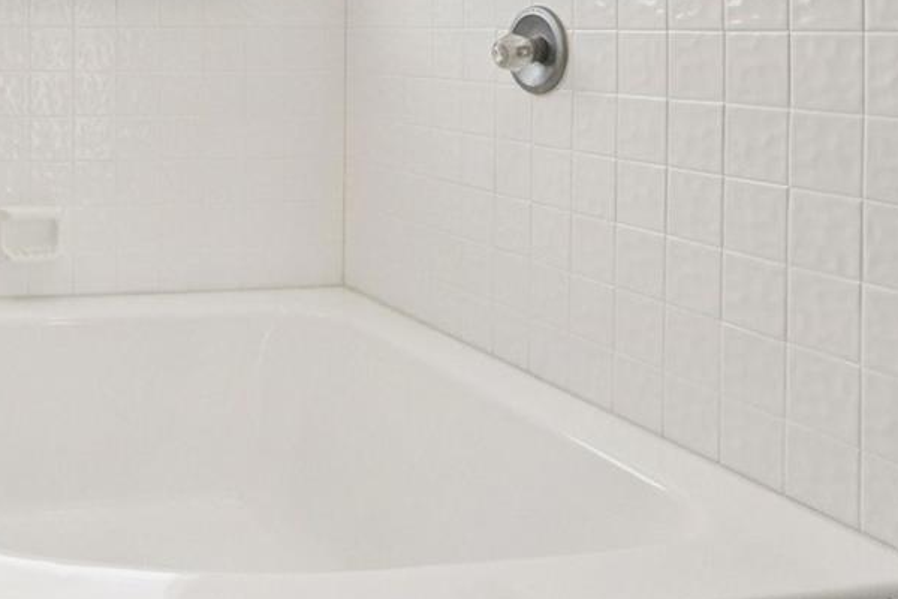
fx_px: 998
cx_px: -40
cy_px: 13
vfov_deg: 31.2
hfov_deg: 40.9
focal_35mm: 40
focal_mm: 10
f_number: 8
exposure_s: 1/30
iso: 320
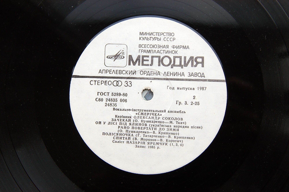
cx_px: 144
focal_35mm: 52
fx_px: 421
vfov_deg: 25.7
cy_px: 96
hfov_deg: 37.9
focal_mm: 35
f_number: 4.5
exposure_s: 1/80
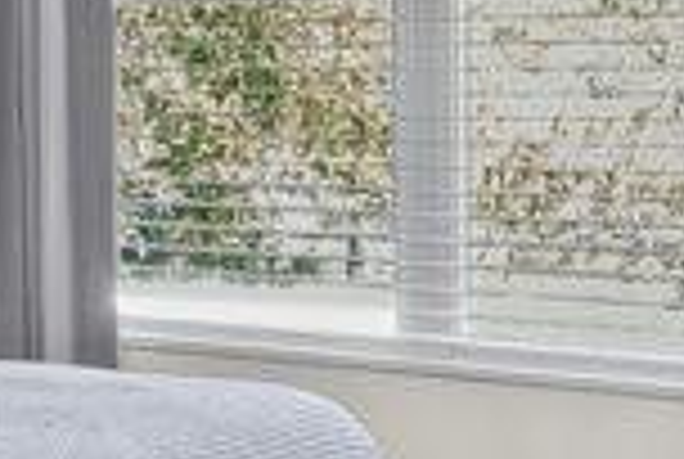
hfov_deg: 18.0
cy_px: 97
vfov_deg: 13.0
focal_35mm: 105
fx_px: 1999
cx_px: -225
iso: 100
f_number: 11
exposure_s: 1/1.67
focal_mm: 16
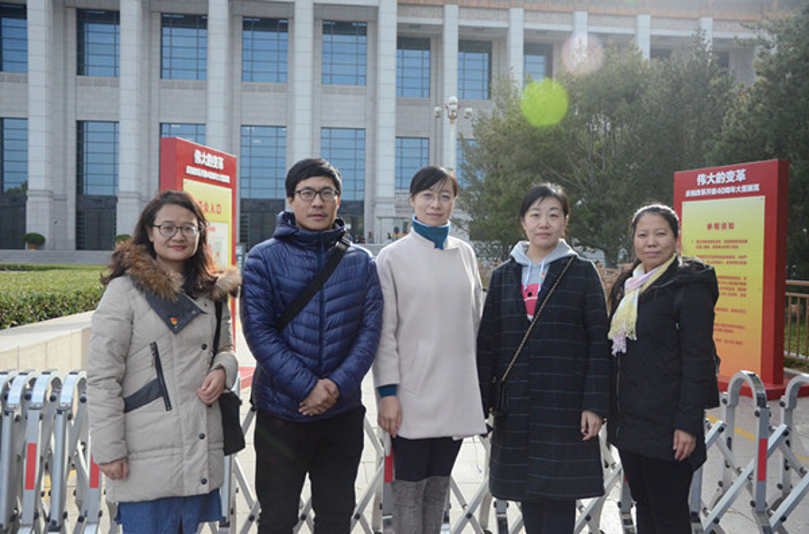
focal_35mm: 36
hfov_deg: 53.3
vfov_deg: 36.6
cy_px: 267
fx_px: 806
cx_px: 404
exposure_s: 1/6400
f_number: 4
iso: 2500
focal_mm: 24
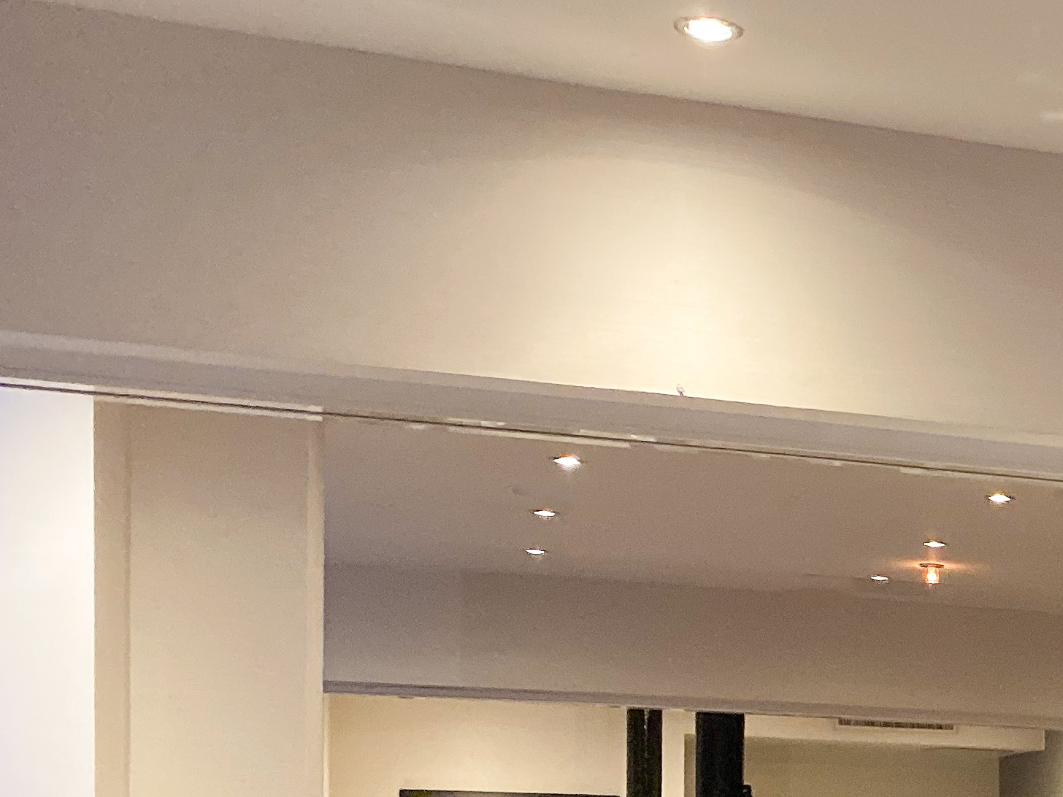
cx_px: 1399
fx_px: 2211
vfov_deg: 19.2
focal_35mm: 72
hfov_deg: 23.7
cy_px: 979
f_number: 1.8
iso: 640
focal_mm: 4.25
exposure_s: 1/25
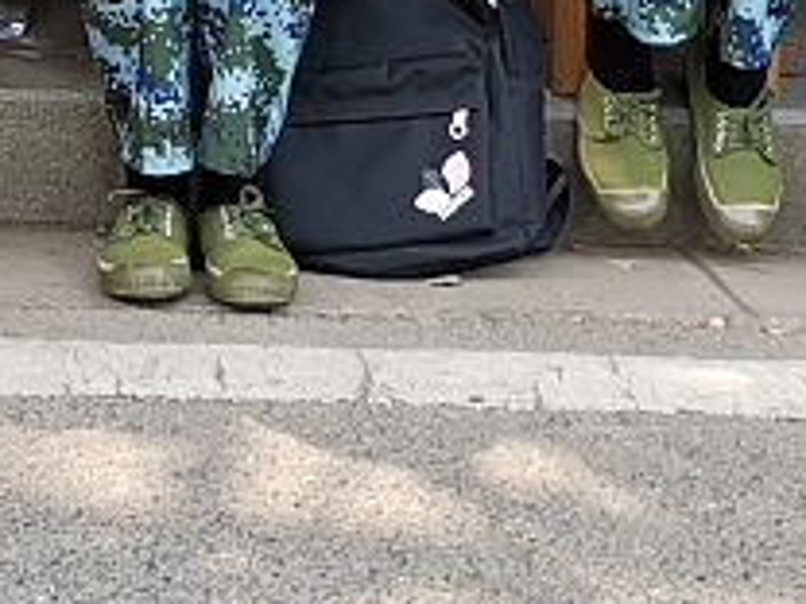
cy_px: -666
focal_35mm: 156
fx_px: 3632
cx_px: -326
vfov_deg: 8.9
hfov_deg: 12.2
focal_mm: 5.58
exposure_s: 1/145
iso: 50
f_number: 1.8
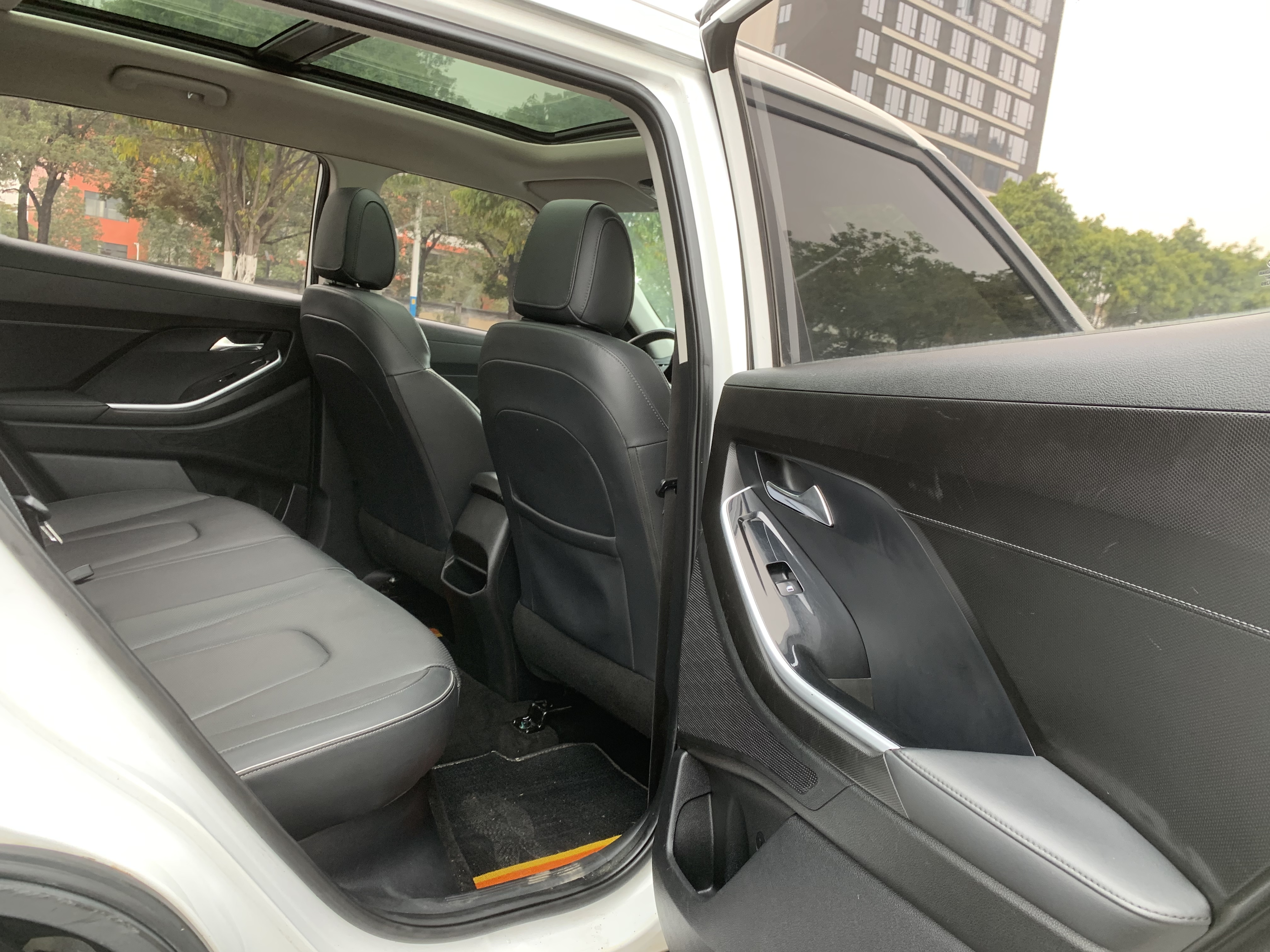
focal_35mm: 26
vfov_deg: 53.1
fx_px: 954
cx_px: 635
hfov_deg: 67.3
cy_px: 476
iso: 100
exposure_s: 1/61
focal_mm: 4.25
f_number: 1.8
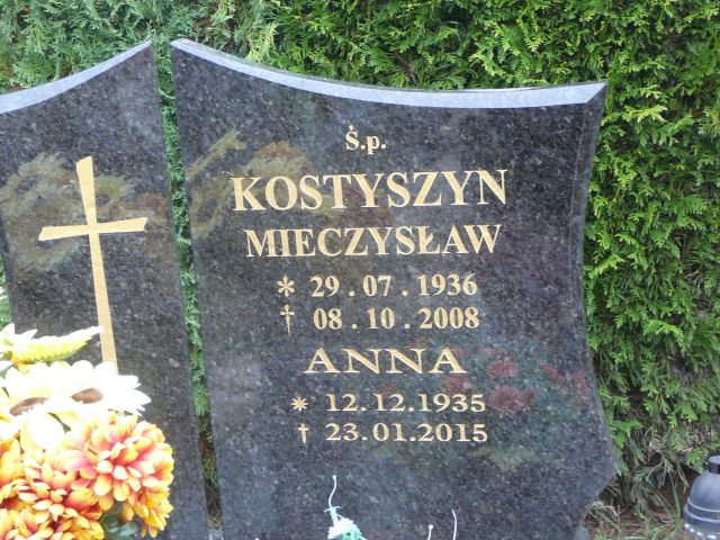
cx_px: 360
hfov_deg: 25.3
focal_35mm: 77
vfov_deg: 19.1
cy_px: 270
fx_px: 1602
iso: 160
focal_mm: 11.5
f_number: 3.7
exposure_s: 1/30
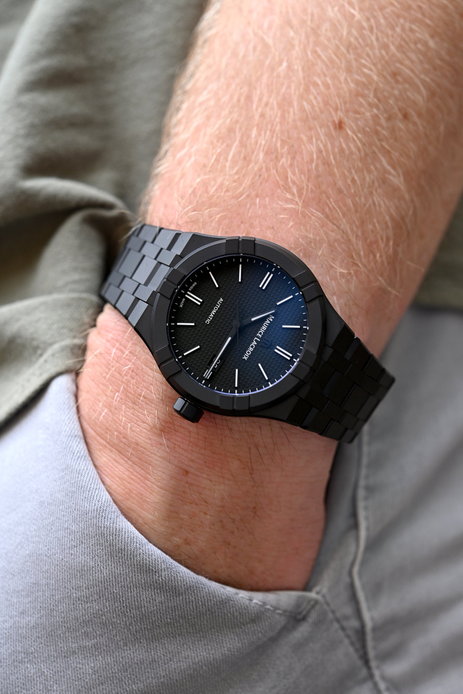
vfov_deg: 33.4
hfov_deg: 22.6
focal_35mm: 60
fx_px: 1157
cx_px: 232
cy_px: 347
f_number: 6.3
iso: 400
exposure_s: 1/160
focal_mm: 60
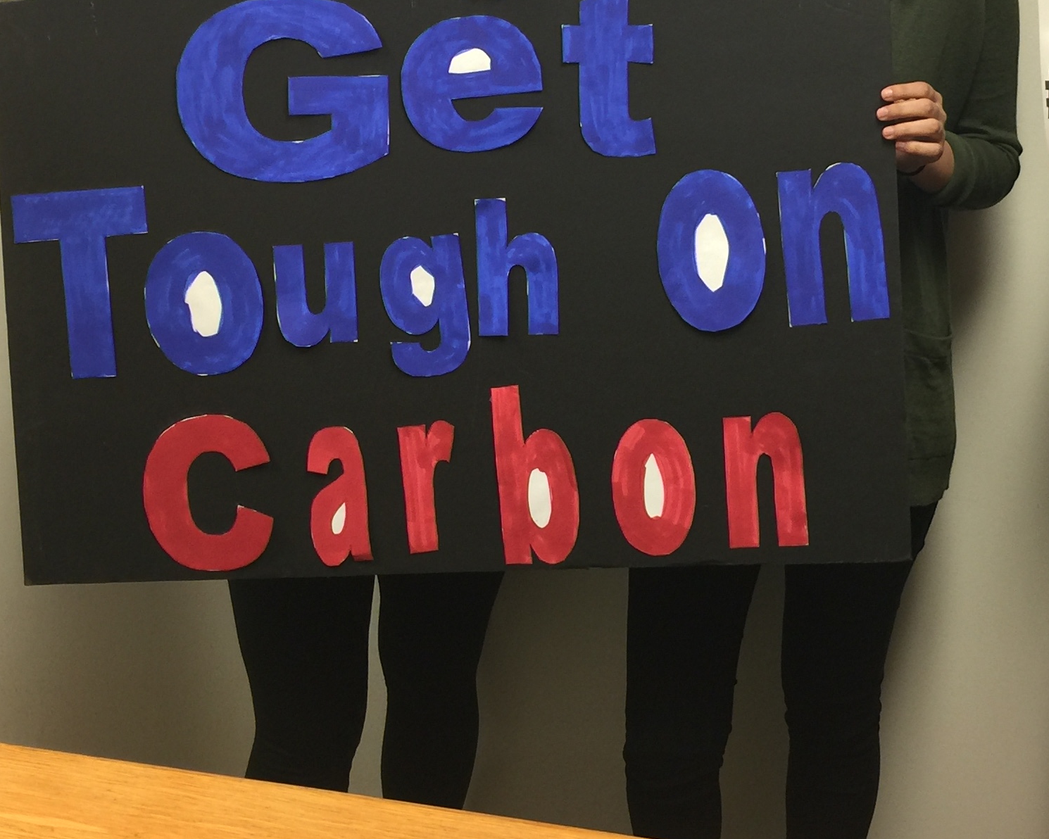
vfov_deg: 24.3
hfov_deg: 30.5
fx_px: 1925
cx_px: 540
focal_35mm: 62
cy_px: 215
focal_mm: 4.15
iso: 32
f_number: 2.2
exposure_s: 1/15
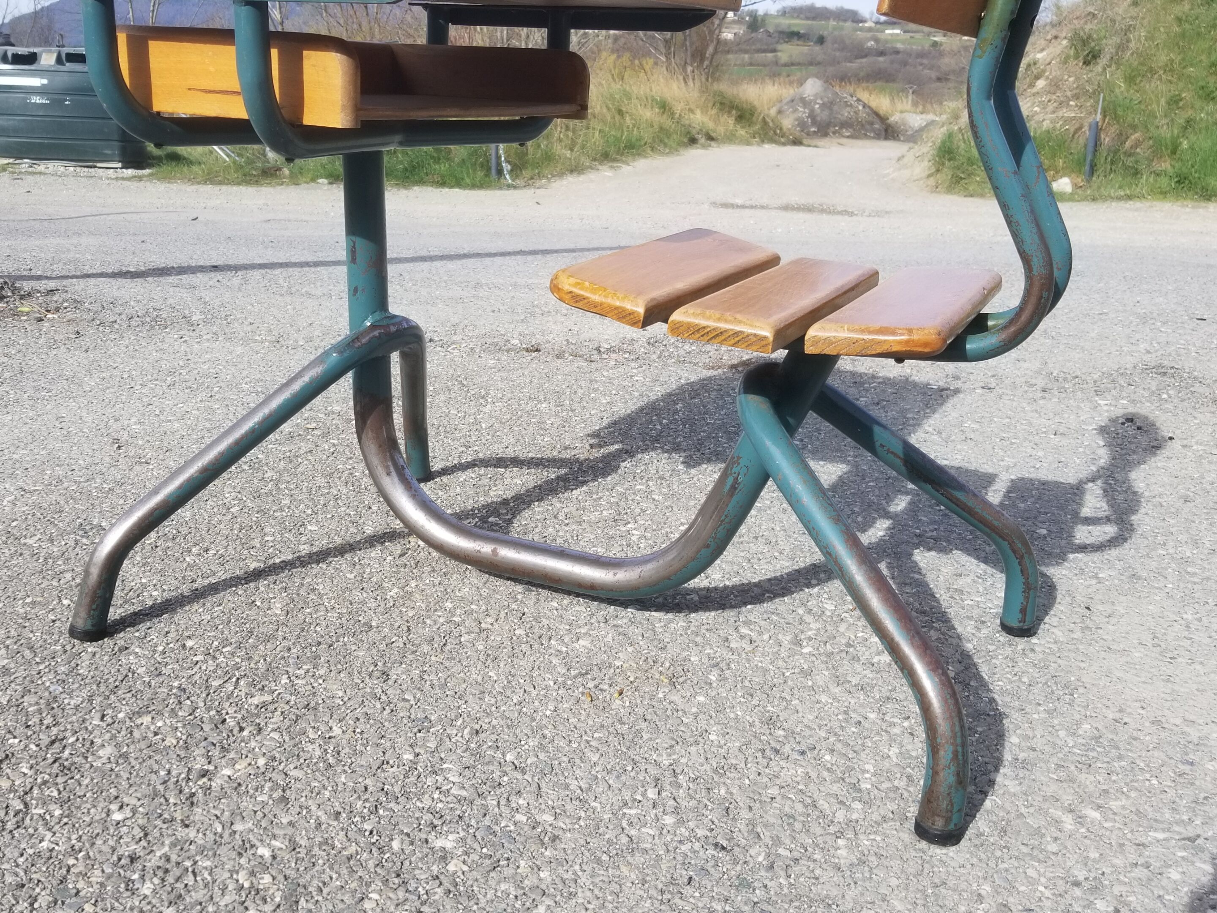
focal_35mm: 26
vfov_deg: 53.1
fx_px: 914
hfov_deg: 67.3
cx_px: 608
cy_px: 456
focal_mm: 4.25
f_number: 1.7
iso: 50
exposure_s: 1/1464
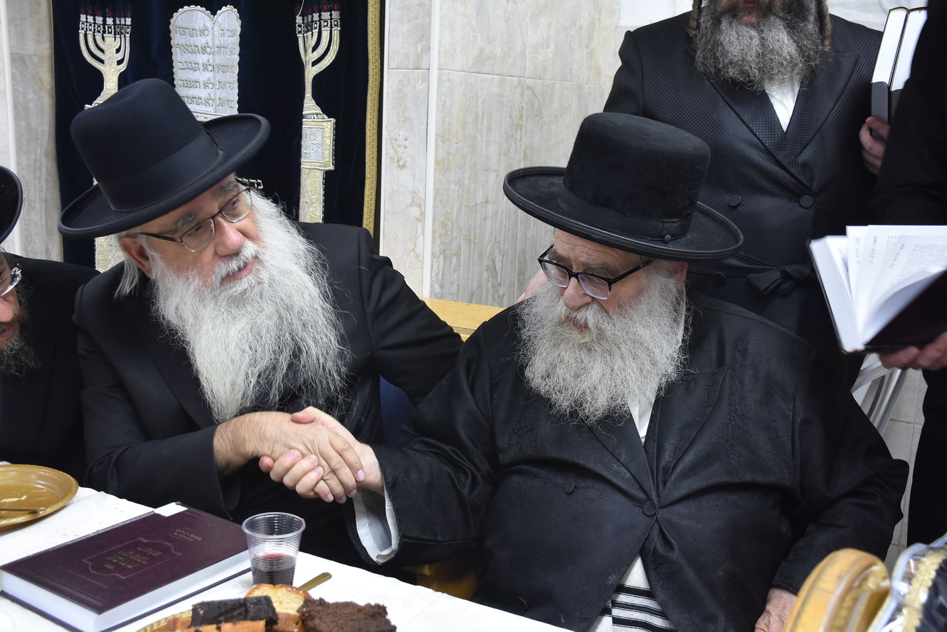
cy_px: 316
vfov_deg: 34.2
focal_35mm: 39
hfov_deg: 49.5
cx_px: 474
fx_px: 1026
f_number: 5.6
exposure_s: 1/60
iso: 1250
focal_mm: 26
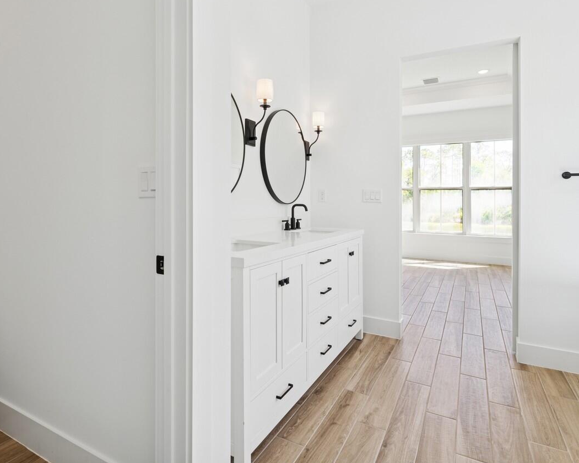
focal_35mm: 20
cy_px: 190
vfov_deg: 67.6
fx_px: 343
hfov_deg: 80.2
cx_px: 268
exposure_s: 1/40
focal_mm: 14
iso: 160
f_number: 8
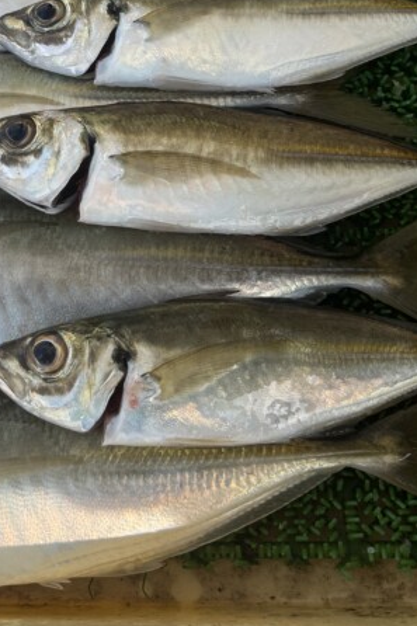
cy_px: 53
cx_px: 63
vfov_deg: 33.6
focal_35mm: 56
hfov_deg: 23.7
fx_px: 974
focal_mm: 6.76
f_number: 1.78
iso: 80
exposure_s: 1/1637
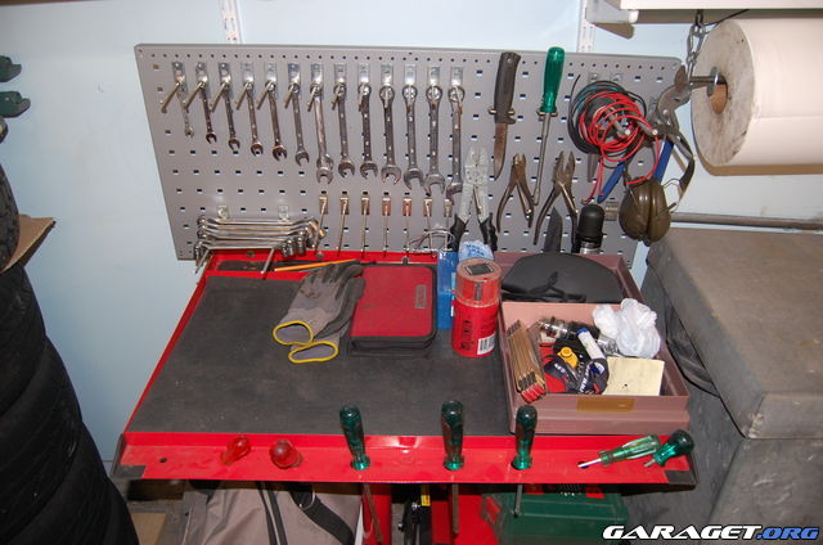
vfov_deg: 47.7
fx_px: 616
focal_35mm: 27
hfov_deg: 67.5
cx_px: 412
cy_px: 272
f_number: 3.5
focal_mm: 18
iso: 400
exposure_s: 1/60
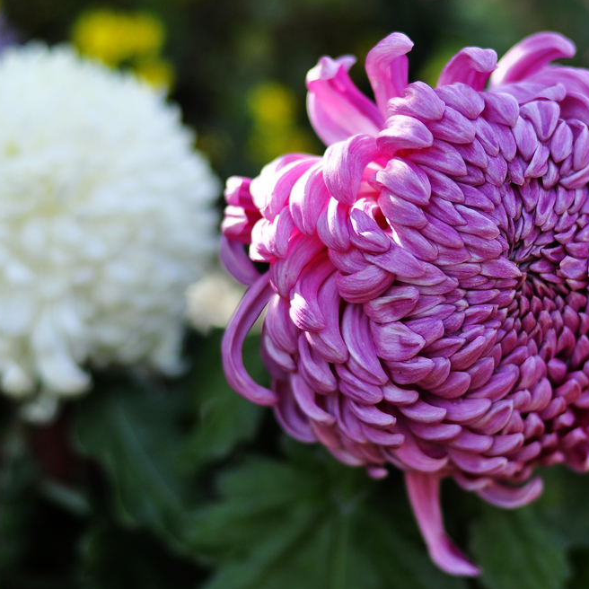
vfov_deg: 17.9
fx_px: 1867
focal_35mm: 97
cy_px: 294
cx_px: 343
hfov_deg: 17.9
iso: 200
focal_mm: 50
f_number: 2.2
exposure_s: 1/1600
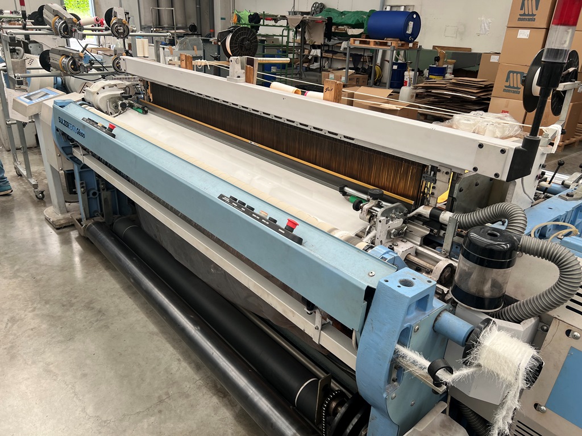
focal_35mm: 26
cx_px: 291
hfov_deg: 67.3
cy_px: 218
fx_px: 437
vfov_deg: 53.1
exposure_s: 1/121
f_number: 1.5
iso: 40
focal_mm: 5.7
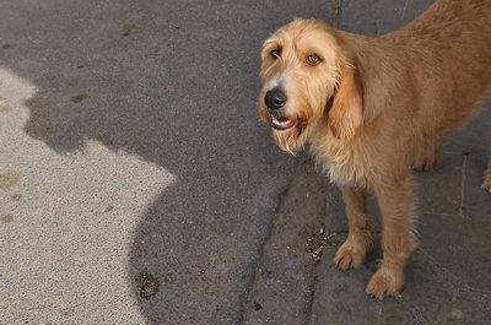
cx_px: 261
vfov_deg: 24.7
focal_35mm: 54
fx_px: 735
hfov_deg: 36.9
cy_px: 86
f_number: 8
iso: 200
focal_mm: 24
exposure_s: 1/250
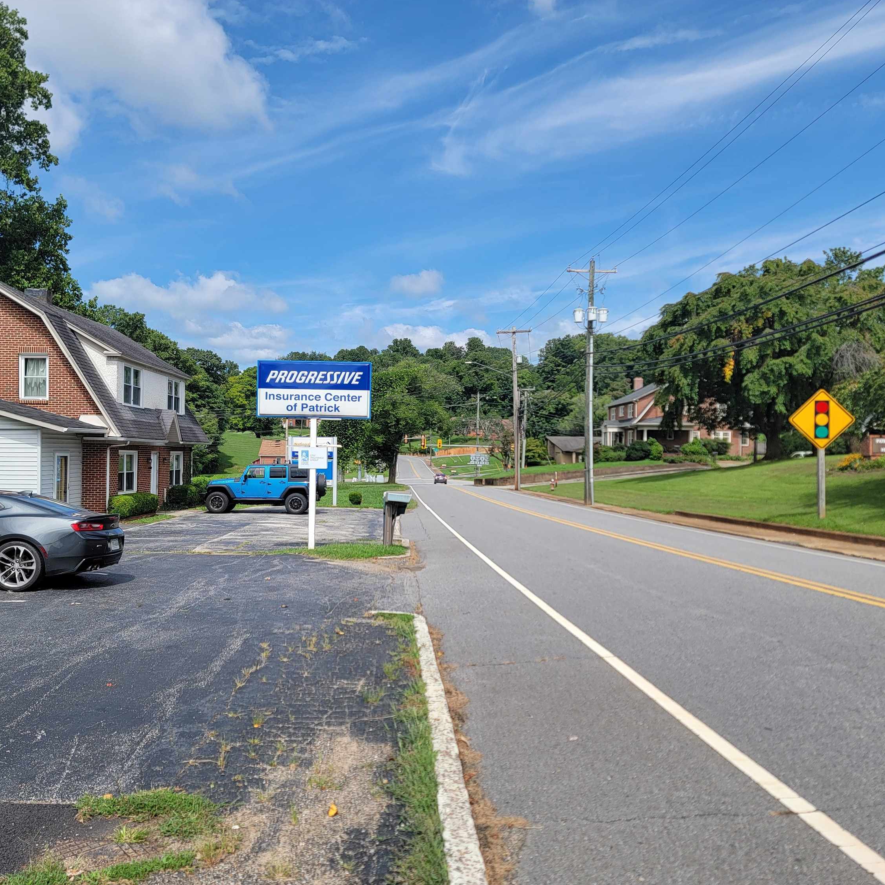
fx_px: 839
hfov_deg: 55.5
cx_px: 390
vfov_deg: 55.6
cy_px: 452
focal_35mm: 29
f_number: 1.8
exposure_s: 1/1019
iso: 16
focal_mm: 6.7
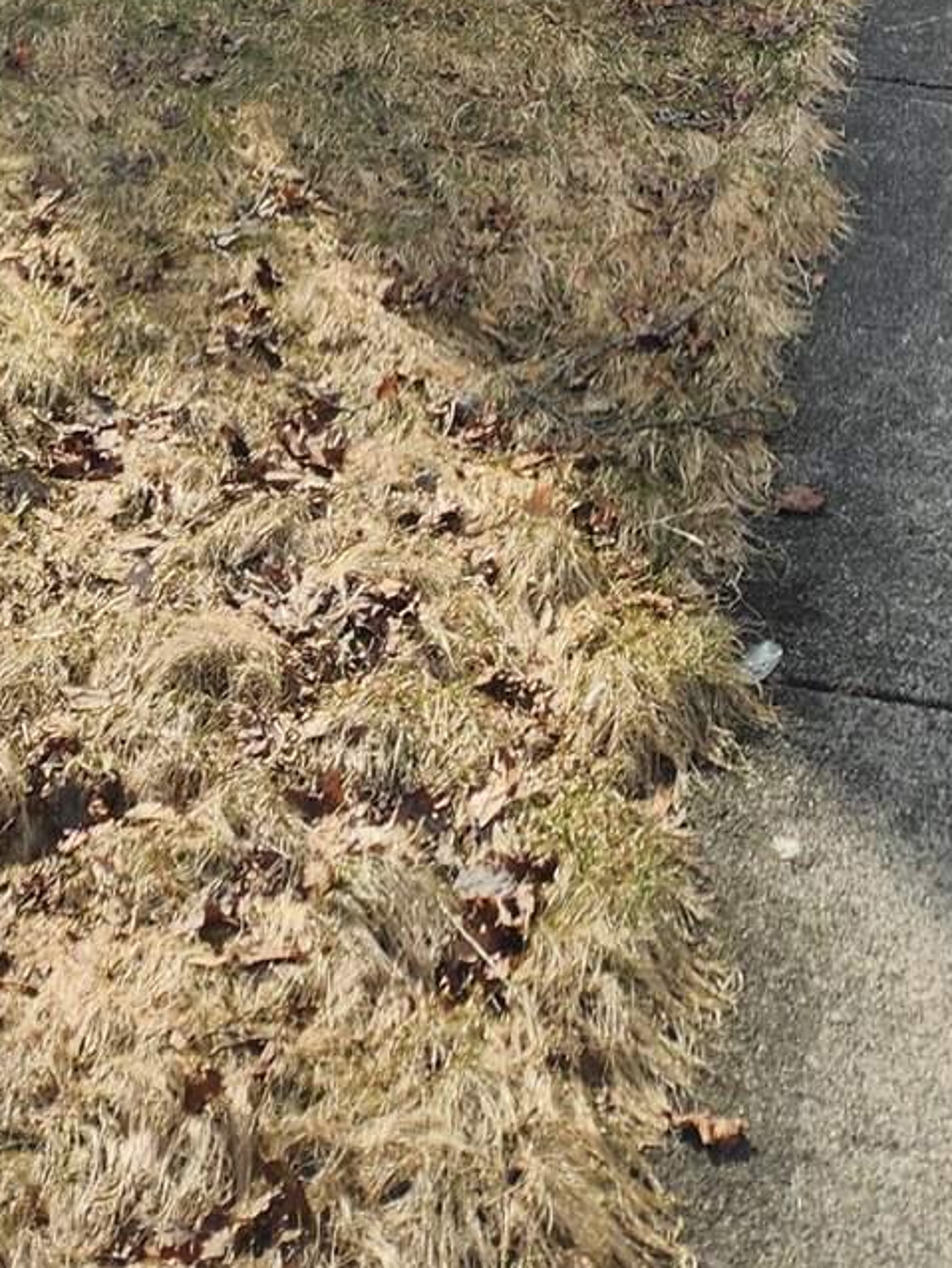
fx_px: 3041
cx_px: 622
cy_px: -1012
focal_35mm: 83
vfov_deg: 18.5
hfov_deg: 17.8
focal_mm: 5.4
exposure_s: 1/1614
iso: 20
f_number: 1.8
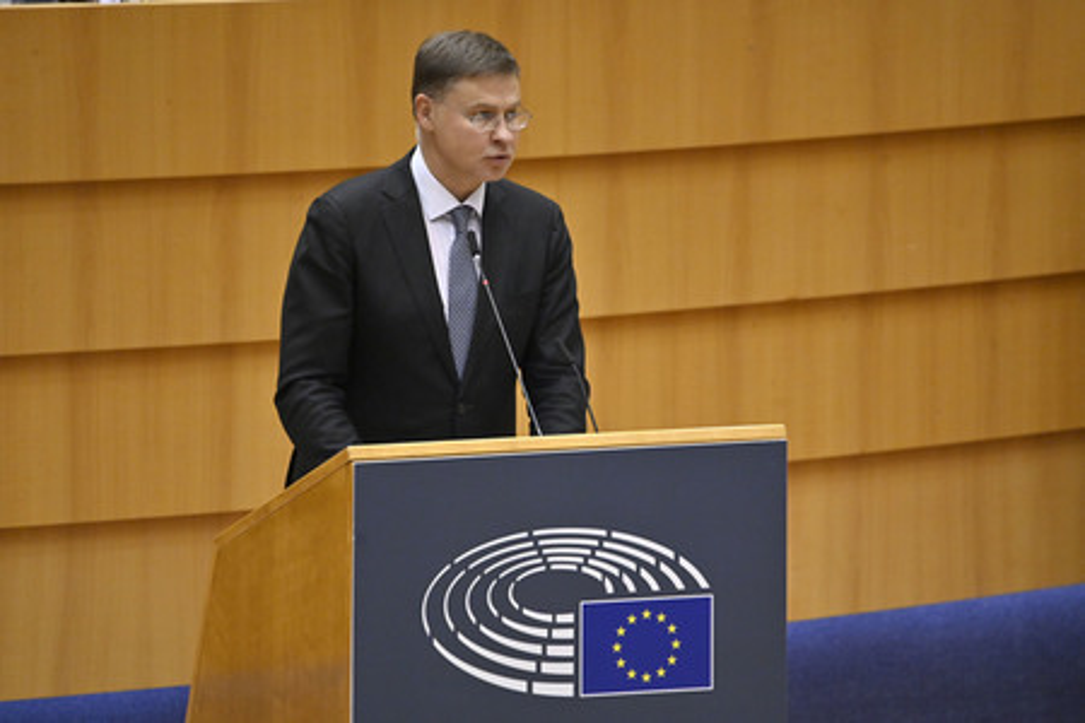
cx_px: 542
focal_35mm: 600
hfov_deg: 3.4
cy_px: 362
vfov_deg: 2.3
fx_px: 18082
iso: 4000
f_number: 6.3
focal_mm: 600
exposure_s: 1/640
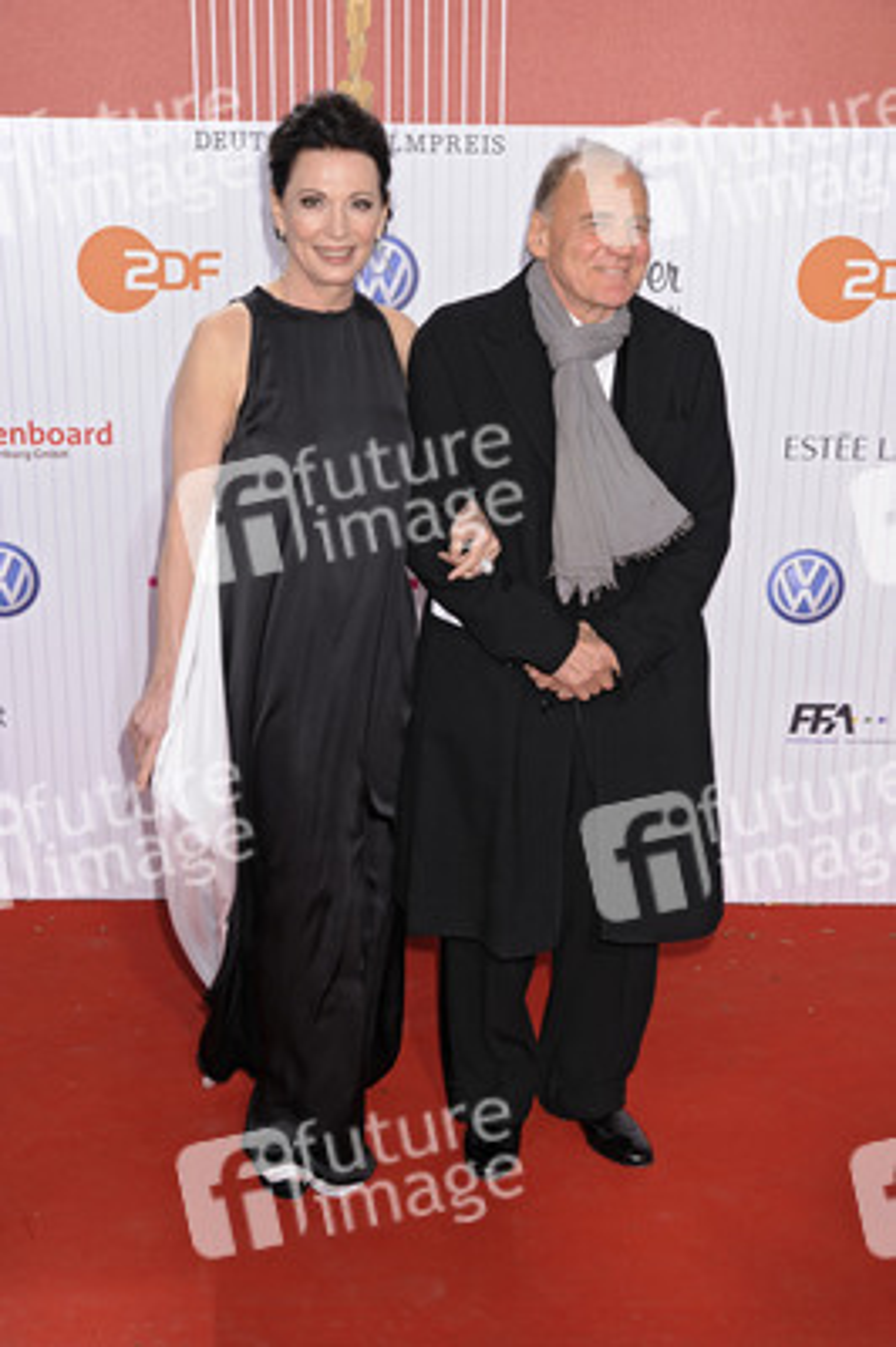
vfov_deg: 41.1
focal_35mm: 48
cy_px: 674
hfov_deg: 28.0
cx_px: 448
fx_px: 1795
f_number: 6.3
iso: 500
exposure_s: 1/160
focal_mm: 48
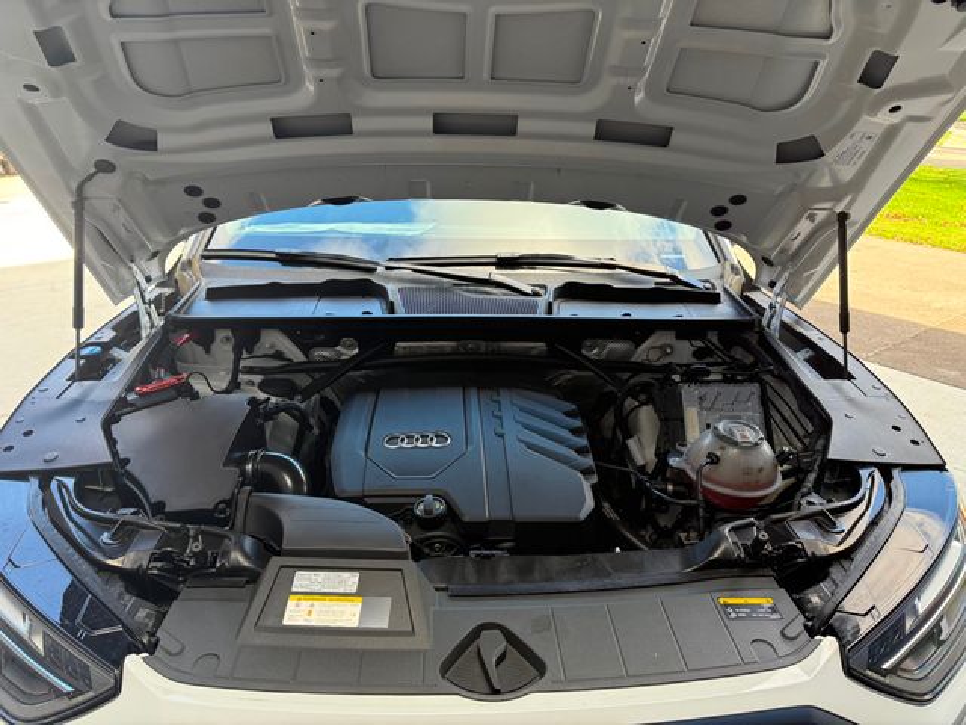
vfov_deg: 56.8
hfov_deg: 71.6
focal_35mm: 24
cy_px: 362
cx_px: 483
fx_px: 670
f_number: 1.78
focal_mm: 6.76
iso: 125
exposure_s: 1/243
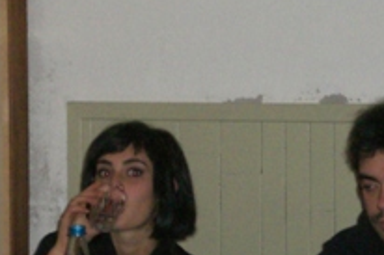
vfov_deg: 6.0
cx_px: 239
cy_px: 164
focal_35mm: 227
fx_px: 2419
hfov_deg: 9.1
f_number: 4.5
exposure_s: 1/60
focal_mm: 12.47
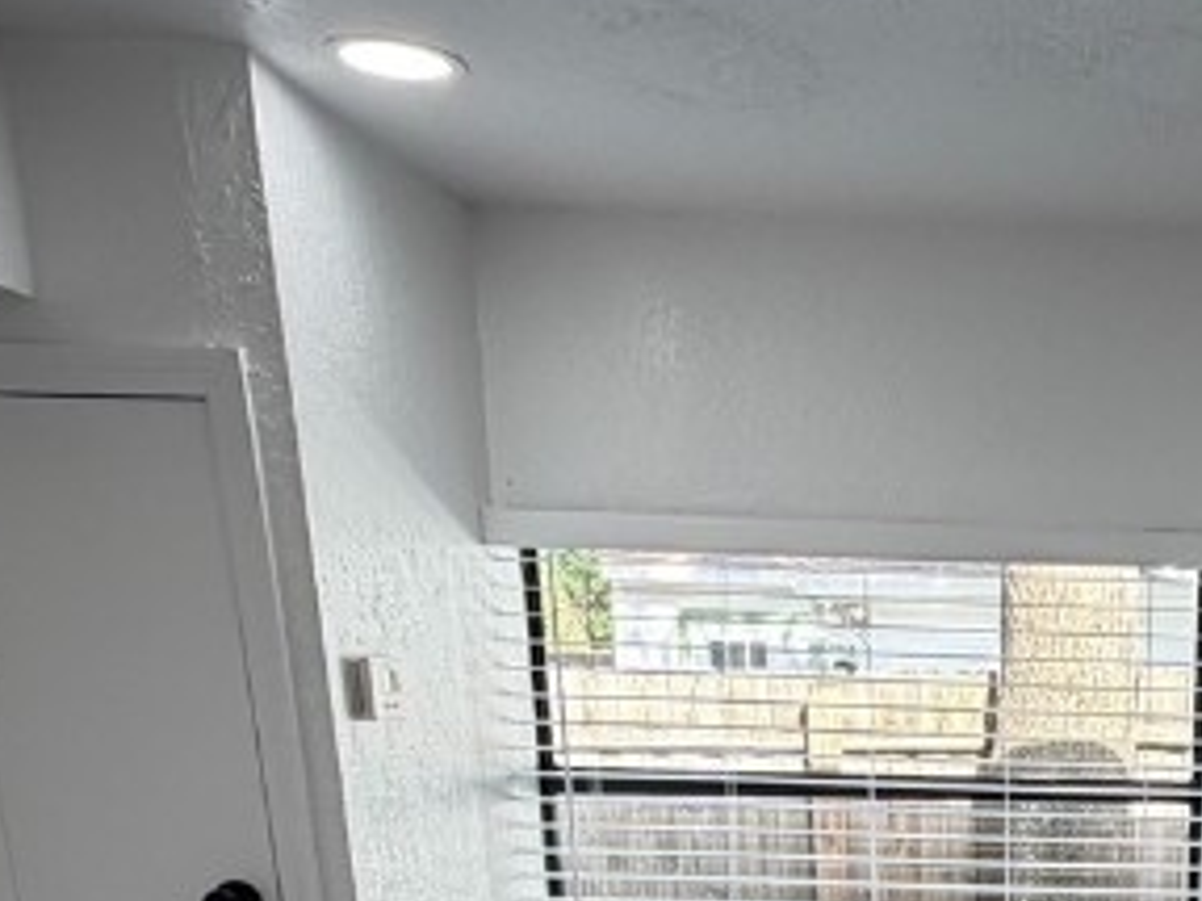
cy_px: 1253
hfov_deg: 35.3
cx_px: 1143
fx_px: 1735
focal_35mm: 50
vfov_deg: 24.4
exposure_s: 1/120
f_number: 2.2
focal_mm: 2.22
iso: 80
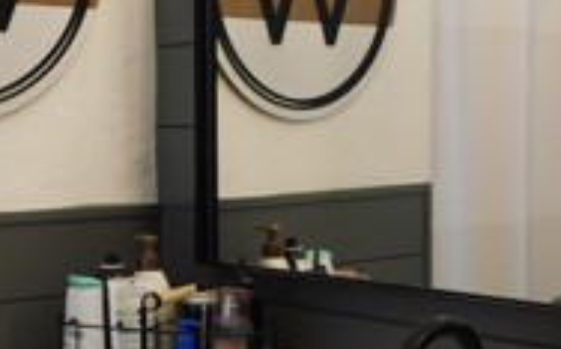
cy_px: 188
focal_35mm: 83
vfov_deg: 15.7
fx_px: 1267
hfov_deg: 24.9
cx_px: 206
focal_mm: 4
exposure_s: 1/30
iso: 125
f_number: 3
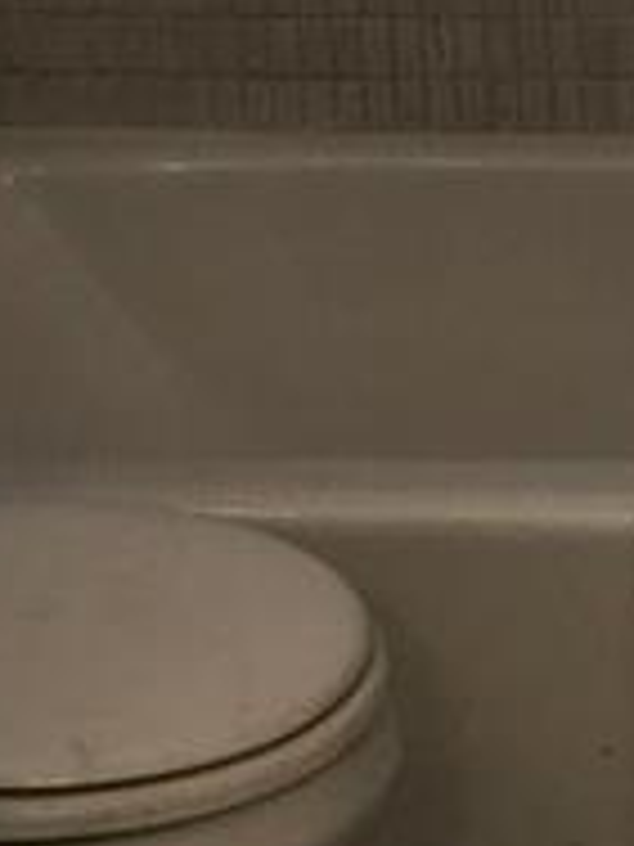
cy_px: -58
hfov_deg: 8.3
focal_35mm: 179
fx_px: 4371
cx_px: 598
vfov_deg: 10.9
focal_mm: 3.99
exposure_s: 1/69
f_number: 1.8
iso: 20
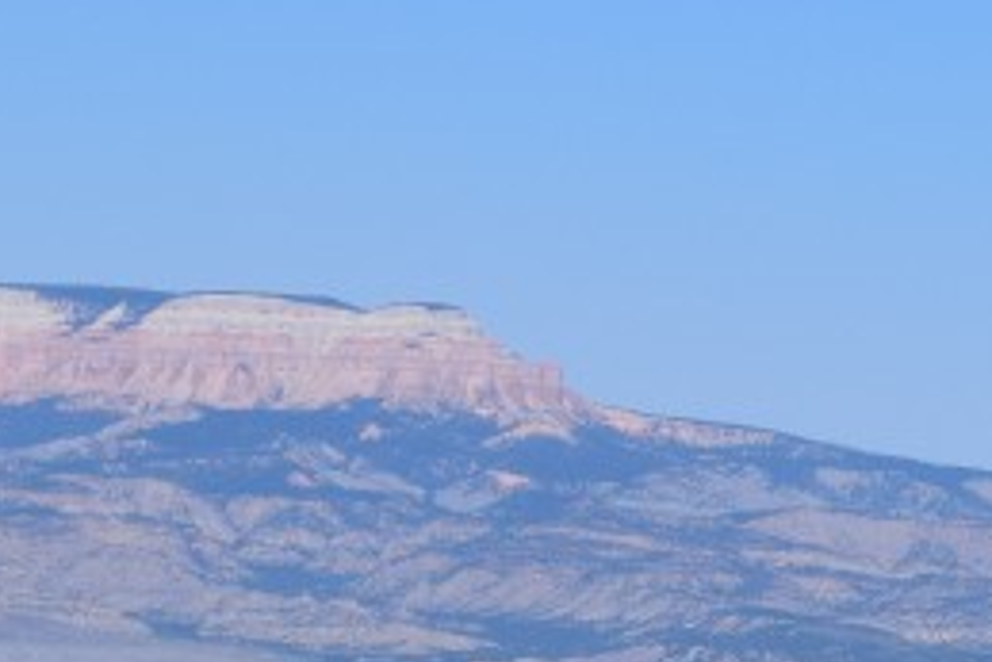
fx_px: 9898
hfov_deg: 5.7
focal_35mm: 359
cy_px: 1324
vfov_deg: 3.8
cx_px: 1643
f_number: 11
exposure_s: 1/500
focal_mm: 46
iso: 250
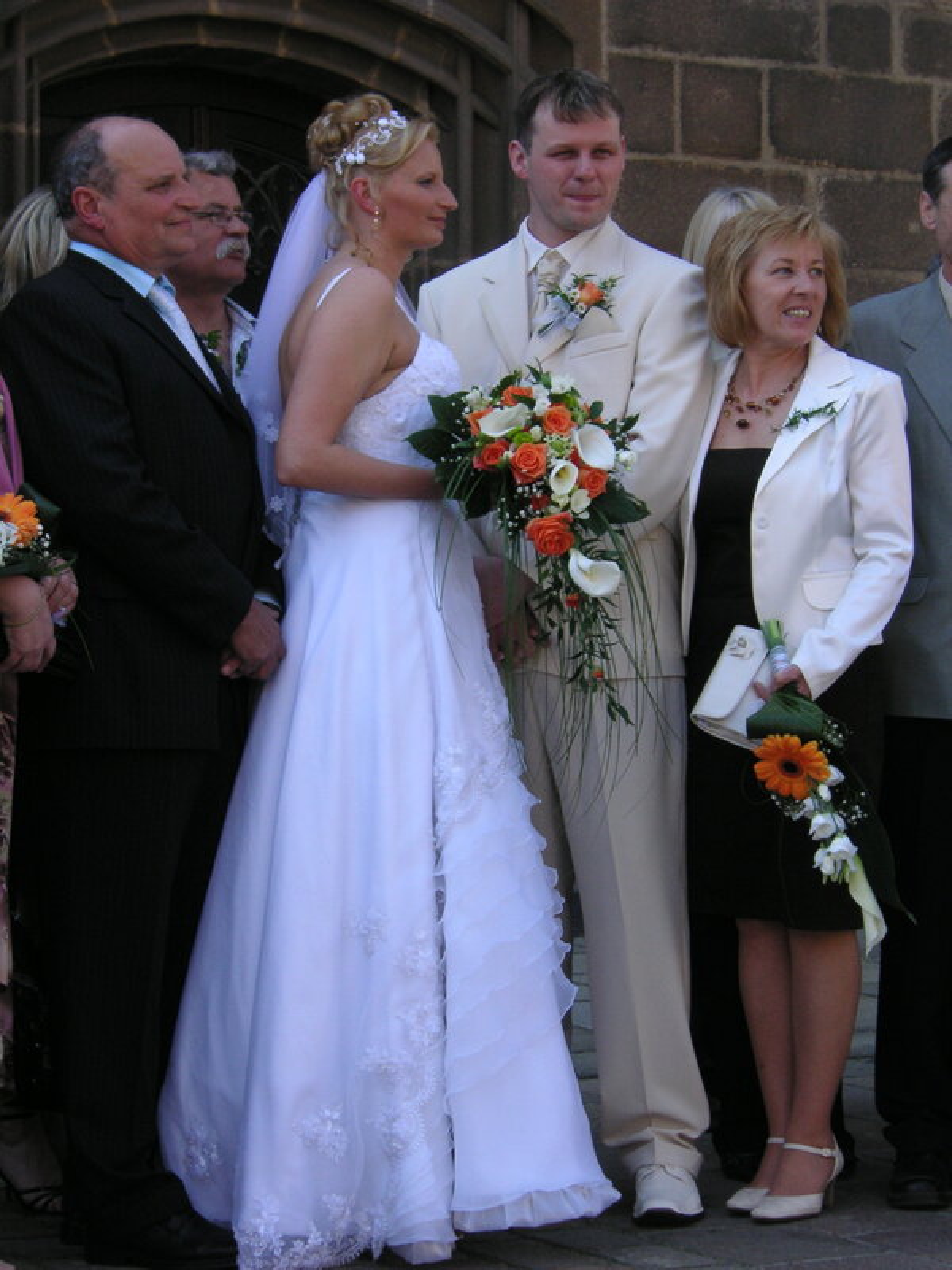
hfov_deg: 15.4
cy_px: 635
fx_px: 3520
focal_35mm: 96
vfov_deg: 20.4
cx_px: 476
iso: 50
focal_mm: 15.9
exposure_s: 1/125
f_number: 4.9
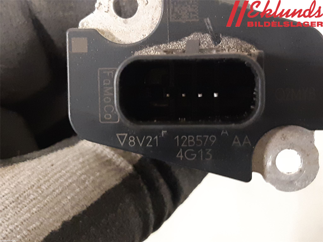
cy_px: 121
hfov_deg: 67.3
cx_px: 162
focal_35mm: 26
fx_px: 243
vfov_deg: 53.1
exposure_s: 1/25
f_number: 1.7
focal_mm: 3.93
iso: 400
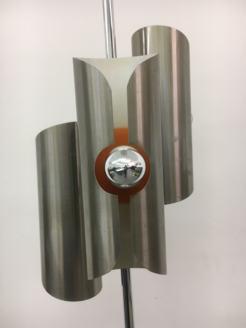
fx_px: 275
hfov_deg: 48.2
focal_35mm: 29
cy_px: 164
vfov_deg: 61.7
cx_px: 123
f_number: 2.2
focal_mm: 4.15
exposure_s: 1/33
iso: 64
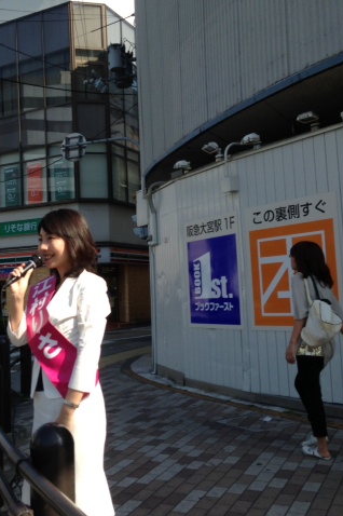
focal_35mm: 46
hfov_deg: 28.7
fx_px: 658
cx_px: 78
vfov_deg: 42.8
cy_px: 258
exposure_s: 1/1022
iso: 50
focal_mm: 4.13
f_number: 2.4
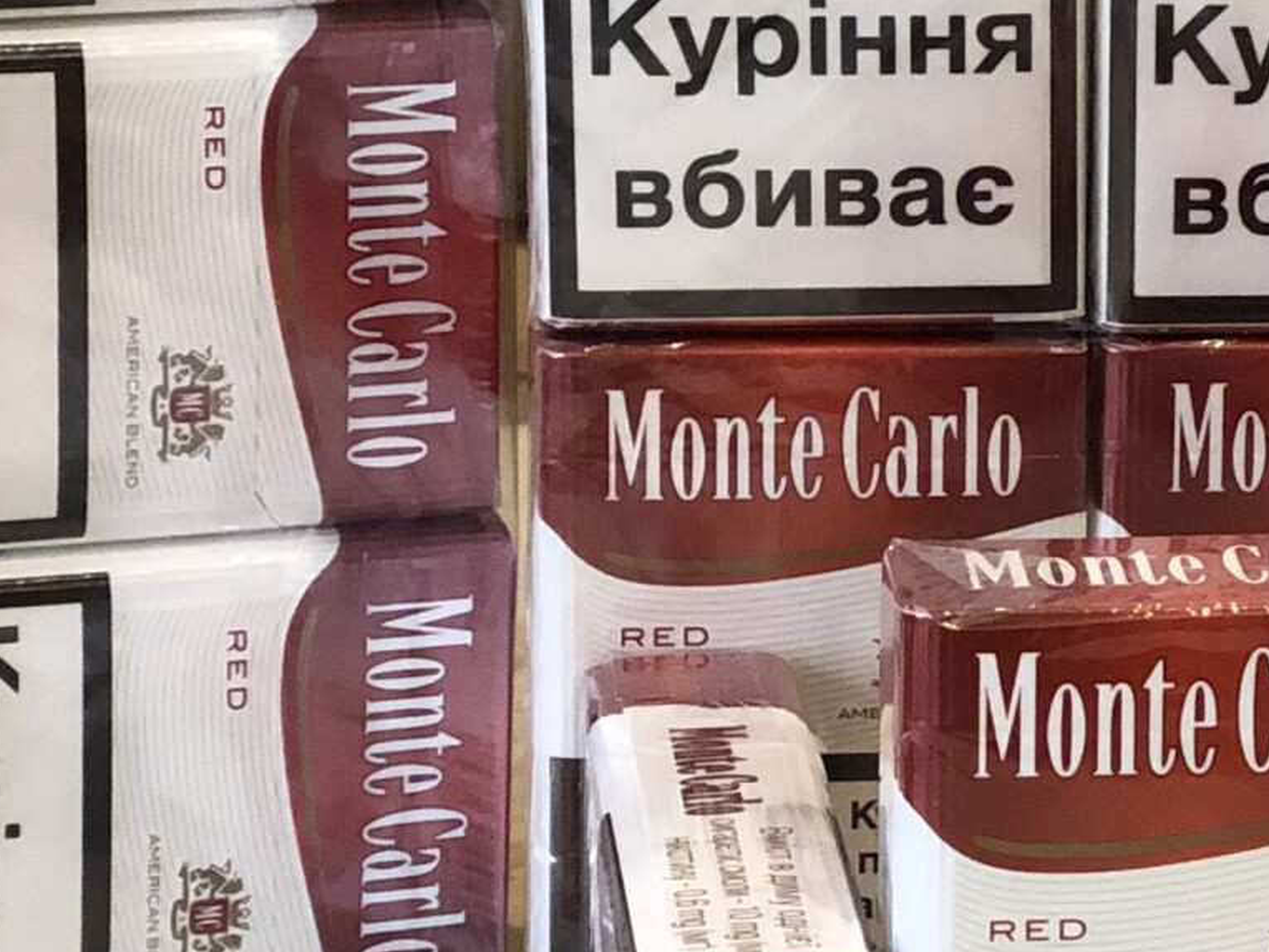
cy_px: 332
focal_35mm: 174
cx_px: 1845
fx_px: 6380
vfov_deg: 8.5
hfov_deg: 11.0
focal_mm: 6
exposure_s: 1/24
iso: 125
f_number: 2.4
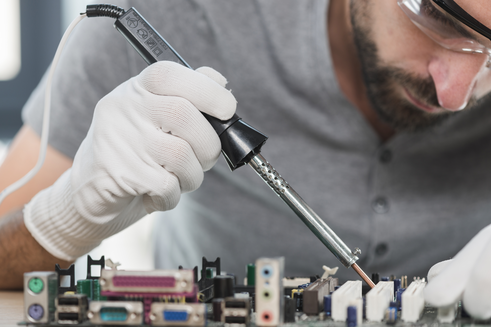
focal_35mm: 105
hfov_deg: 19.5
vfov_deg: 13.1
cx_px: 246
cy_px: 164
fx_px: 1432
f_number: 5
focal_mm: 105
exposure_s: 1/125
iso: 160
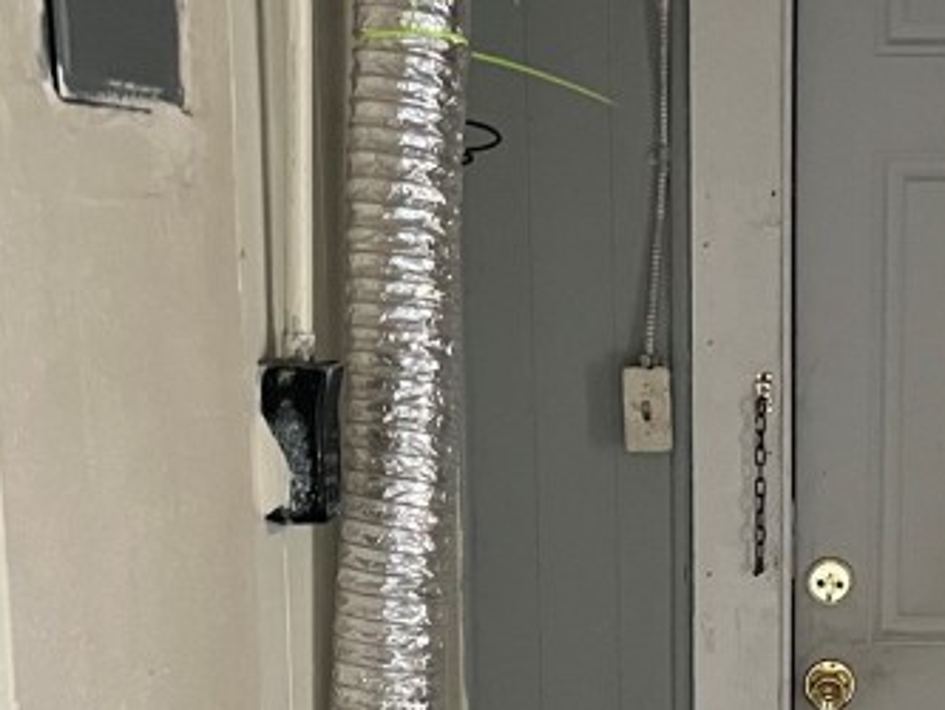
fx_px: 2185
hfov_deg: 23.8
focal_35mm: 80
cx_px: 829
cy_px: 676
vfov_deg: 18.1
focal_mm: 5.7
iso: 640
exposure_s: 1/40
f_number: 1.5
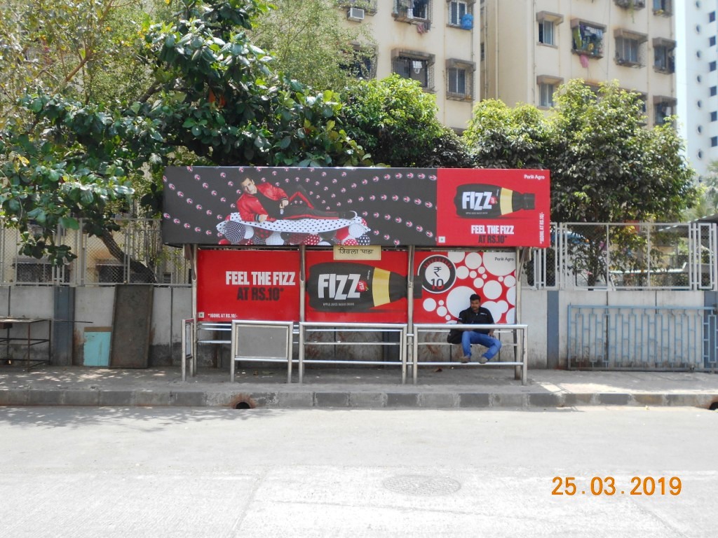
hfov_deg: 54.0
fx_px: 705
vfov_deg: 41.8
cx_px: 359
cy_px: 269
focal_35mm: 34
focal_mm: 5.8
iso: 100
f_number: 3.6
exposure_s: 1/250
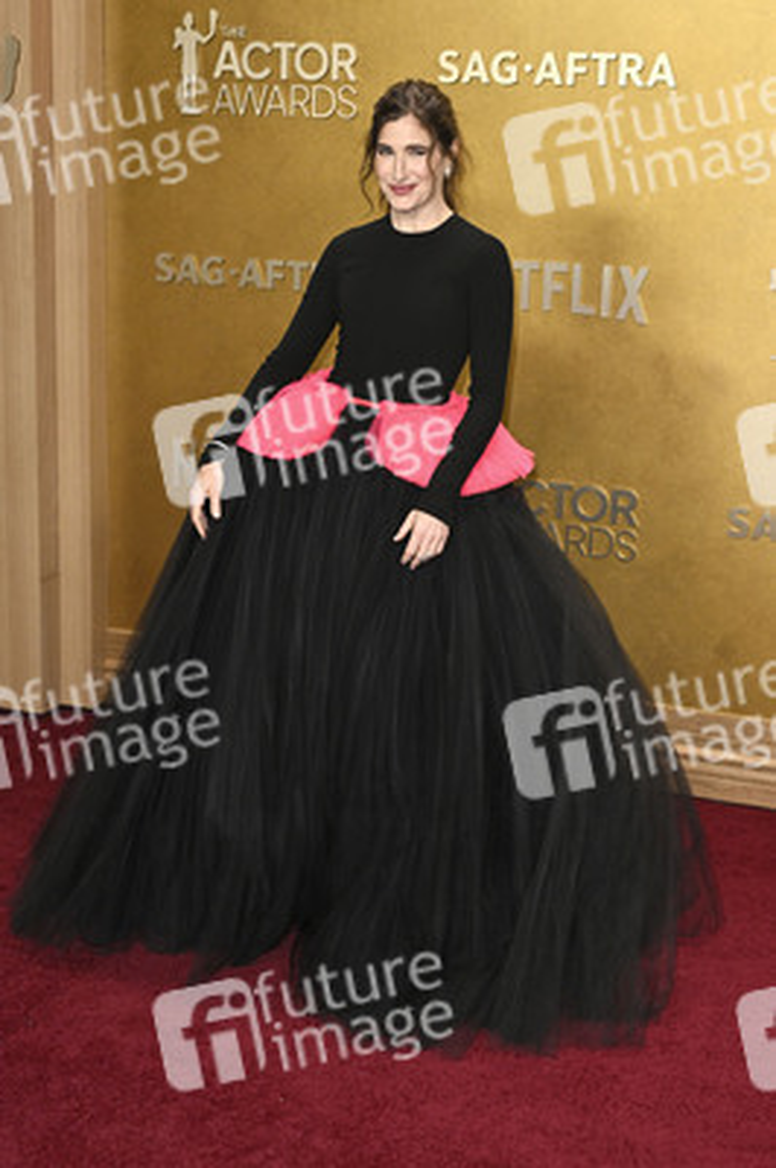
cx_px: 388
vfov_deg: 41.1
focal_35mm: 48
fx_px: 1555
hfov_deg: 28.0
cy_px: 584
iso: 2500
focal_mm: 48
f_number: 5.6
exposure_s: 1/320
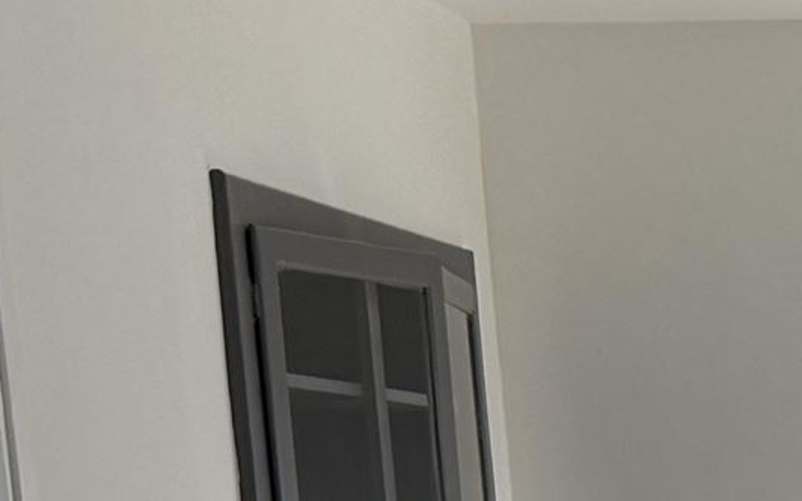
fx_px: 3212
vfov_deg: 8.2
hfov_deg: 12.5
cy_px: 1165
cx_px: 1622
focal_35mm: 147
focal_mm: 6.76
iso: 100
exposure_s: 1/735
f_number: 1.78
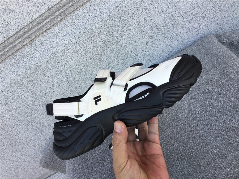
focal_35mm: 31
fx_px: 214
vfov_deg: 45.4
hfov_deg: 58.4
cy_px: 90
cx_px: 120
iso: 25
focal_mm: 3.3
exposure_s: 1/161
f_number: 2.4
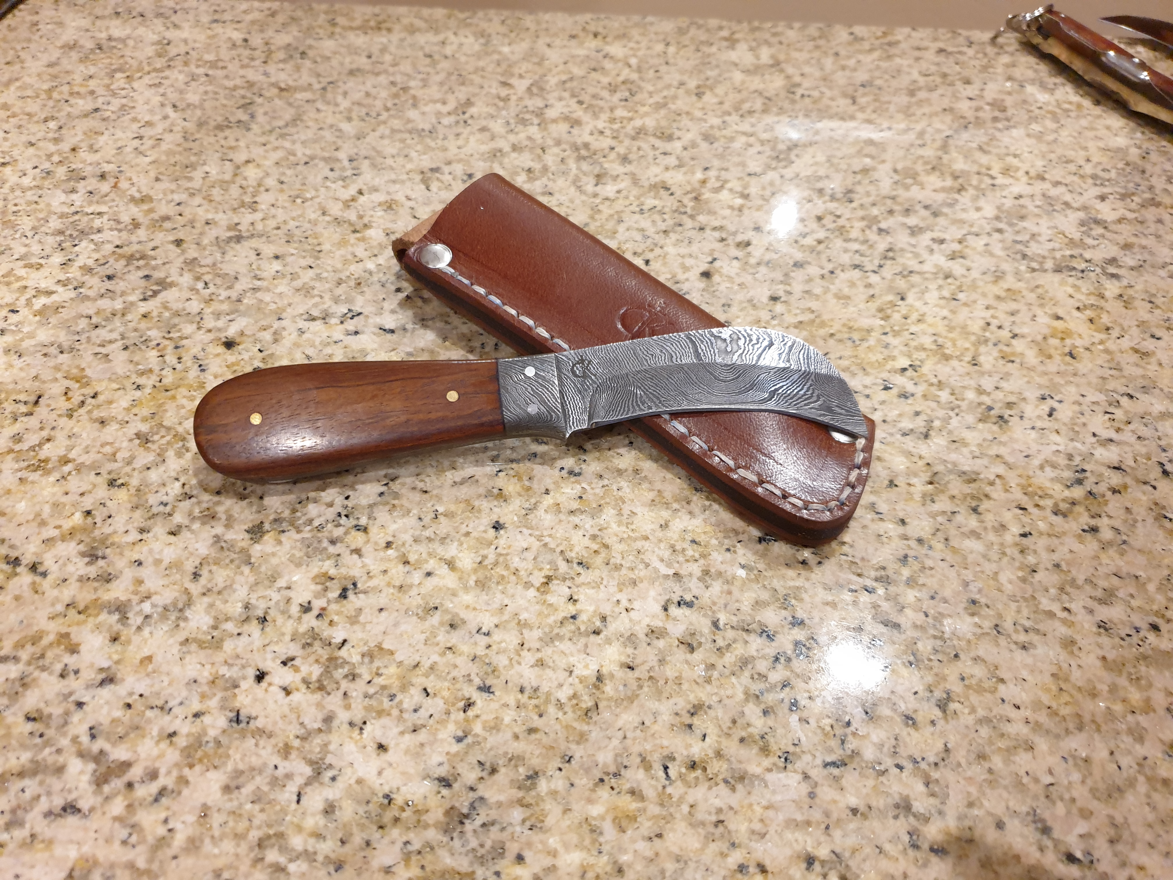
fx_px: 881
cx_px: 586
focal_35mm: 26
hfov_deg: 67.3
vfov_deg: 53.1
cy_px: 440
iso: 320
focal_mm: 4.3
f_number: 1.5
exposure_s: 1/33
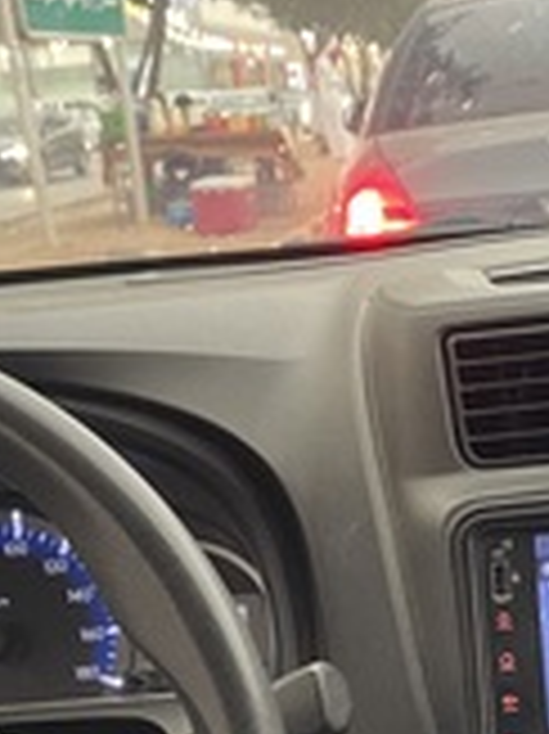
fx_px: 1546
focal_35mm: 73
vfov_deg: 25.5
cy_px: 718
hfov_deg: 19.7
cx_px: 506
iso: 400
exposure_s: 1/40
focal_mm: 4.2
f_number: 1.6
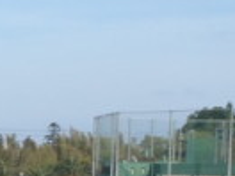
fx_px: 1012
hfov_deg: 12.5
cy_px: 300
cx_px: -130
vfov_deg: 9.5
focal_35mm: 149
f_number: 11
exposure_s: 1/80
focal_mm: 5
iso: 80
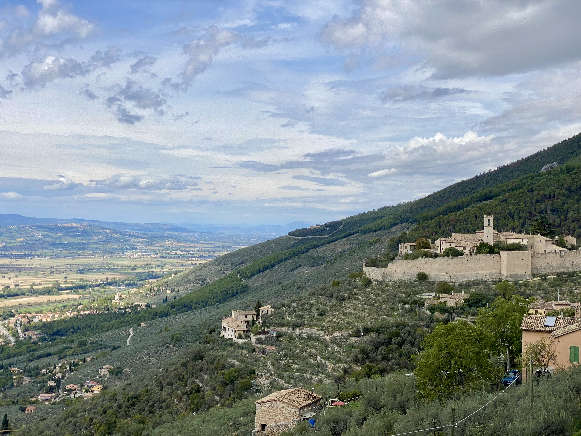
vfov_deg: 28.0
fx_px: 873
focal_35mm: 52
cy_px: 218
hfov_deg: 36.8
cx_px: 290
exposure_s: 1/2283
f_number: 2
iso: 20
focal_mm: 6
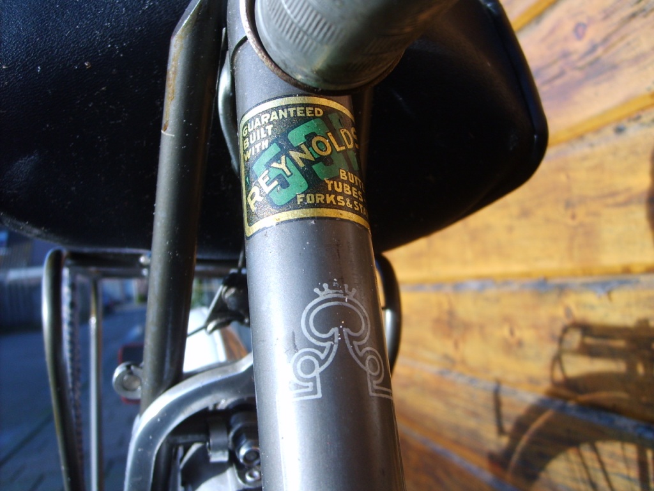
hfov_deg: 52.6
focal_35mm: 35
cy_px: 246
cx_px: 327
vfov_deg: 40.7
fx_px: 661
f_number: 2.8
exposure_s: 1/250
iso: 50
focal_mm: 5.8
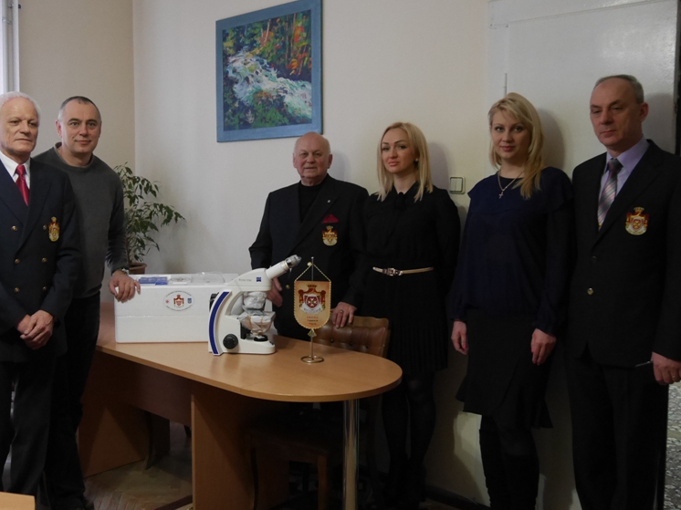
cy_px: 249
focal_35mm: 39
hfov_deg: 47.3
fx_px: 767
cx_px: 246
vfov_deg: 36.8
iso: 2000
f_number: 3.6
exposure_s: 1/60
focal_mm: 15
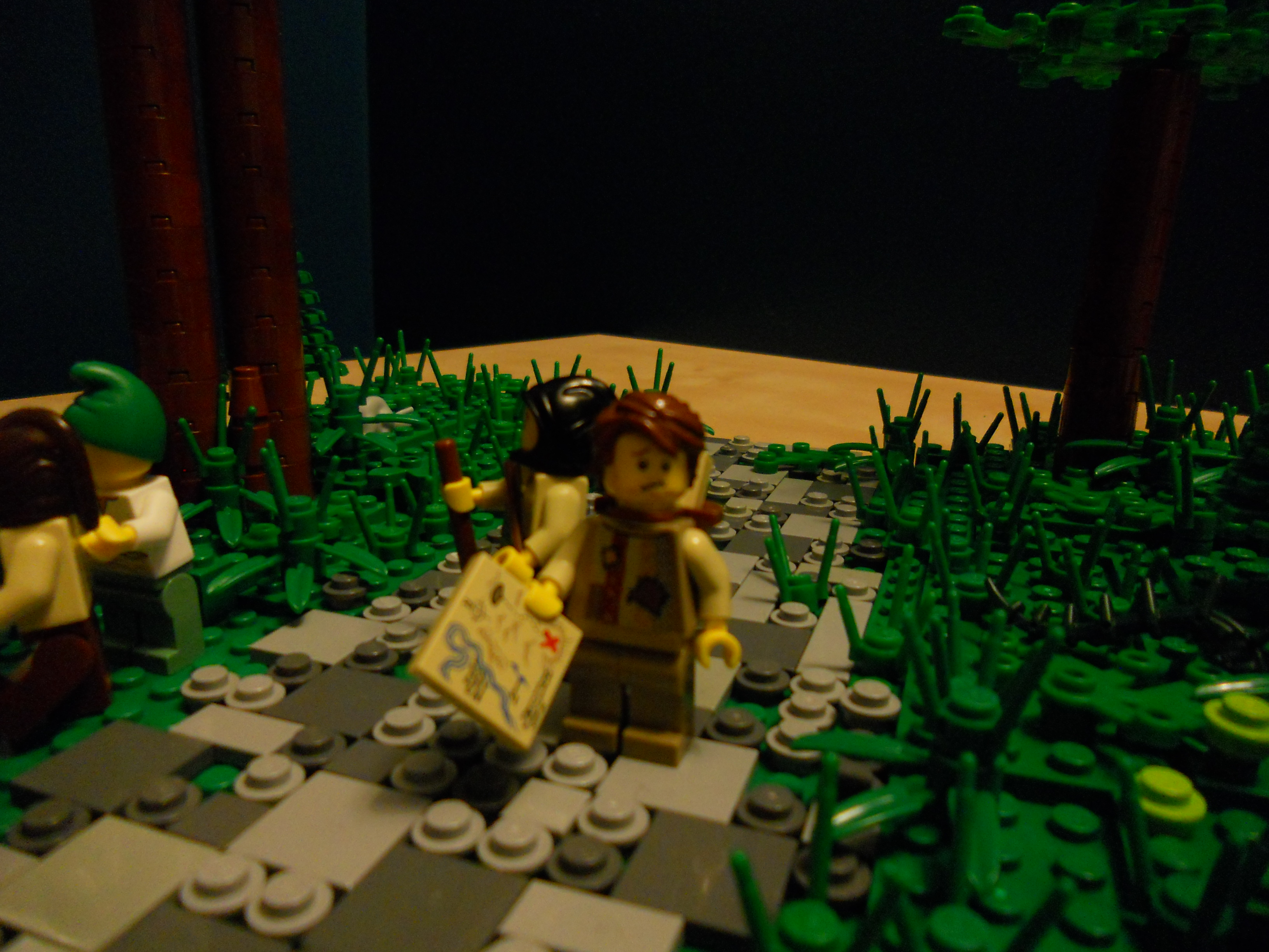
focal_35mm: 27
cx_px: 634
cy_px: 476
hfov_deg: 65.3
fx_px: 990
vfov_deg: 51.4
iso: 400
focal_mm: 4.9
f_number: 3.2
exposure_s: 1/13
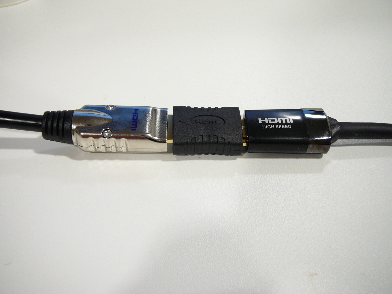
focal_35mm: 35
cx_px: 196
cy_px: 147
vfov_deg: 40.7
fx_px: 396
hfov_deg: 52.6
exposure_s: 1/20
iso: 100
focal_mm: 5.2
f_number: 2.8
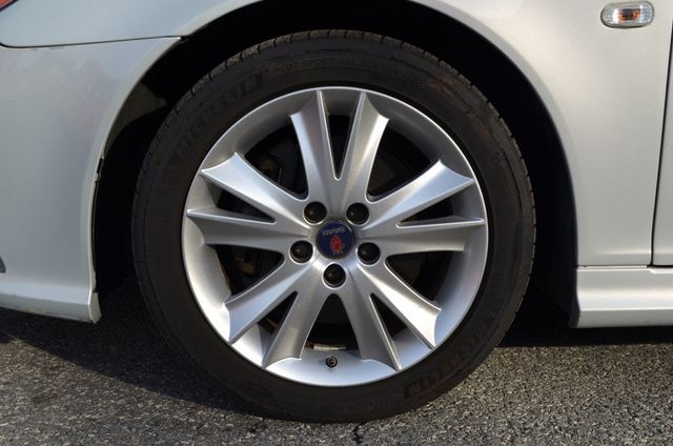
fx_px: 728
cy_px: 223
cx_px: 336
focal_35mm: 39
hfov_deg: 49.6
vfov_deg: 34.1
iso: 180
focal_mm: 26
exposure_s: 1/250
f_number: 8
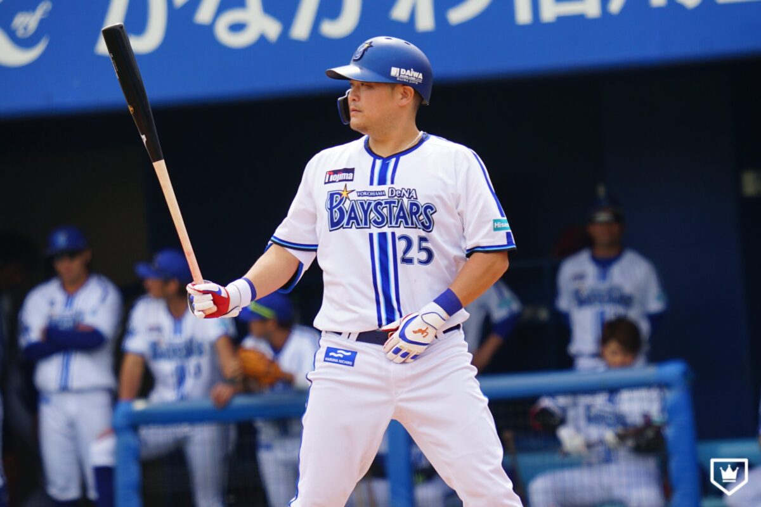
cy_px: 254
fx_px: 12154
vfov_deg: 2.4
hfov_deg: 3.6
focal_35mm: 575
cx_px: 380
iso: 200
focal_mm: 383.9
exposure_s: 1/500
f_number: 6.3
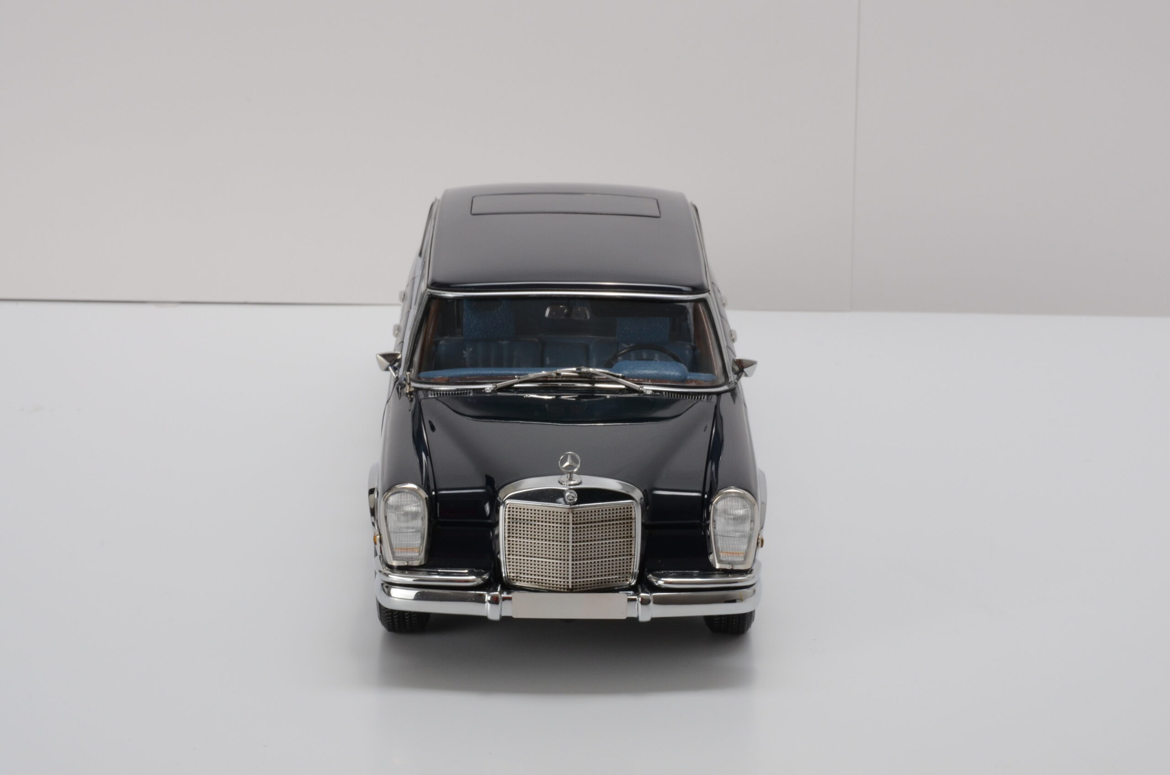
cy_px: 388
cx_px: 585
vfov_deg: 13.0
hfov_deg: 19.5
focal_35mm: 105
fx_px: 3406
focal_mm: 70
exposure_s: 1/20
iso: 500
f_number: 20
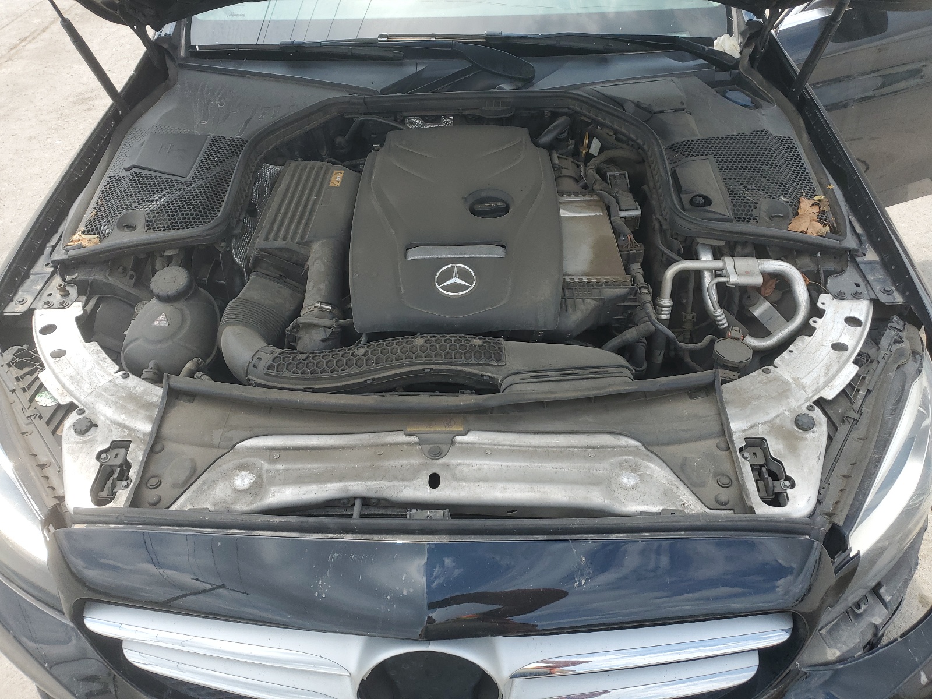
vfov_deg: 53.1
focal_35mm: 26
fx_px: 700
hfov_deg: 67.3
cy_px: 350
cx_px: 466
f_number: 1.5
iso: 50
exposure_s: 1/1429
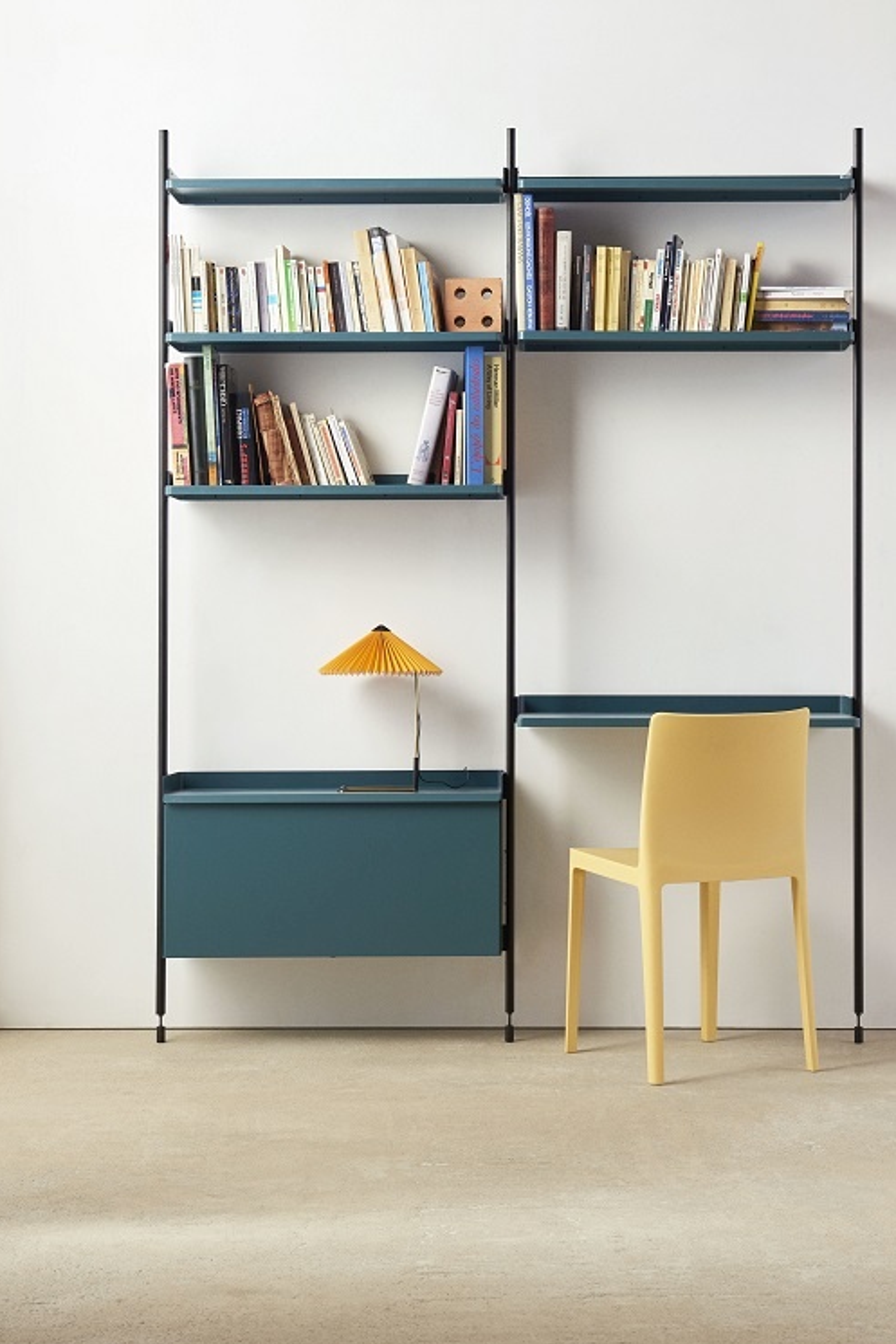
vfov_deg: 21.6
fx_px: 3507
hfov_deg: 14.6
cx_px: 475
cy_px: 512
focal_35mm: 94
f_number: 8
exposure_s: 1/125
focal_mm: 70
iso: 160
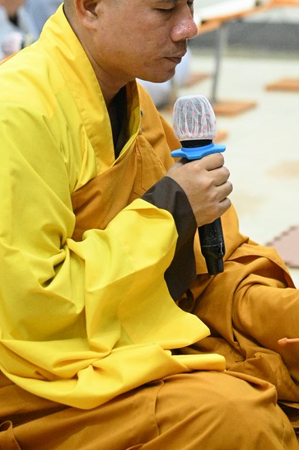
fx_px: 2184
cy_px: 152
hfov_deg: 7.8
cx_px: 236
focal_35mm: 175
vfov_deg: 11.7
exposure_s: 1/200
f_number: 4.5
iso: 16000
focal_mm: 98
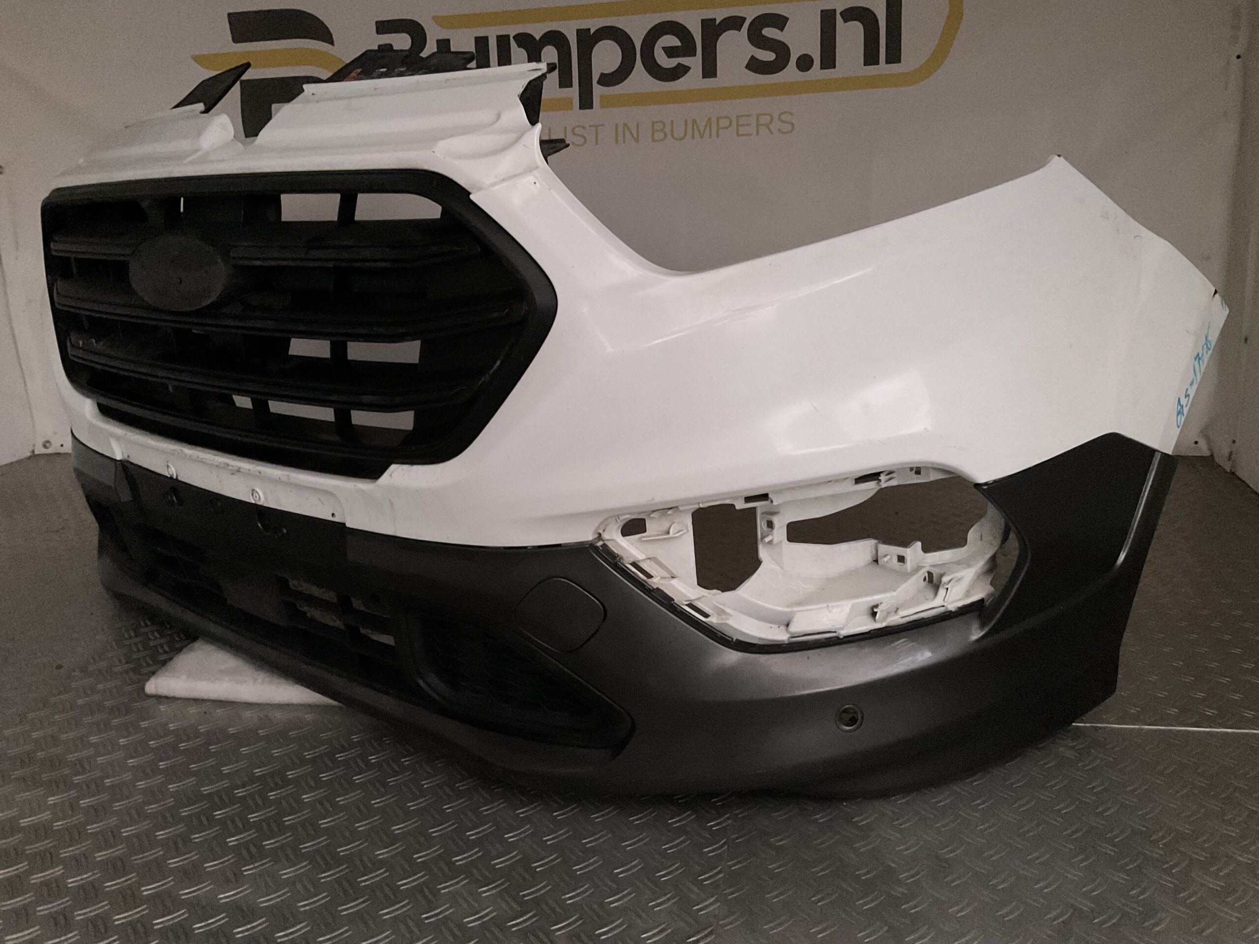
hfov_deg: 61.7
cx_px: 630
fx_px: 1055
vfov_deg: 48.2
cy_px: 472
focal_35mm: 29
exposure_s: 1/25
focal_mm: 3
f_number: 1.8
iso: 500
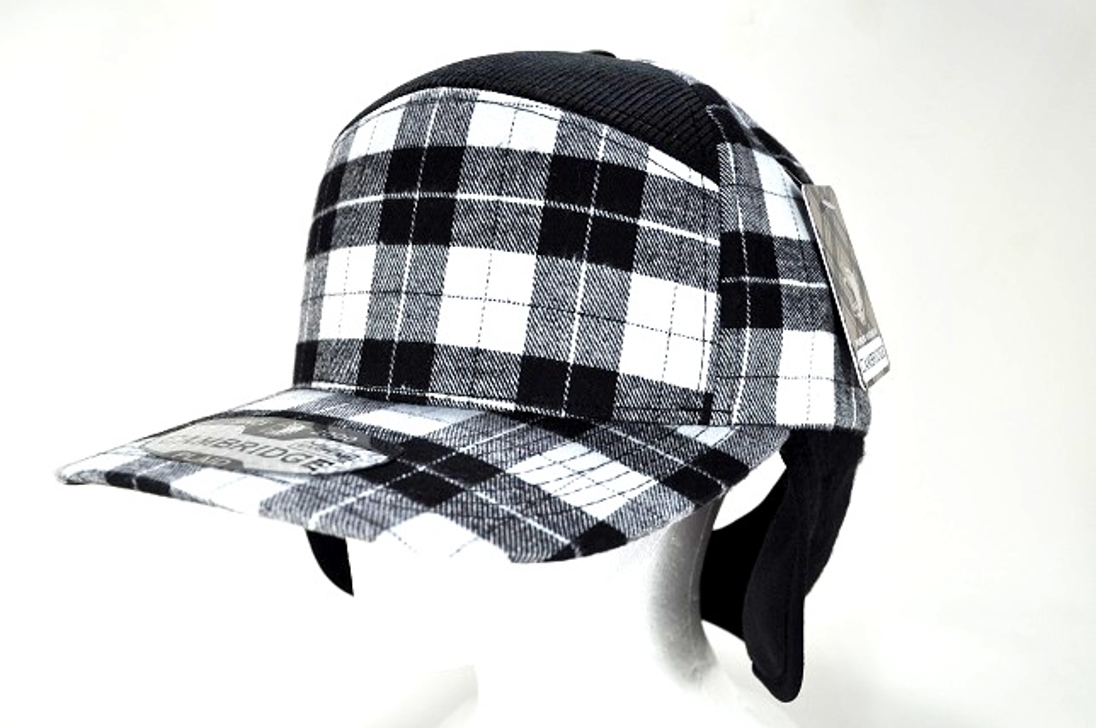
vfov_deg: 36.8
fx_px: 1095
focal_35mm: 36
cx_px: 548
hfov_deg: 53.2
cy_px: 364
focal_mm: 24
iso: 200
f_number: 7.1
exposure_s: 1/200
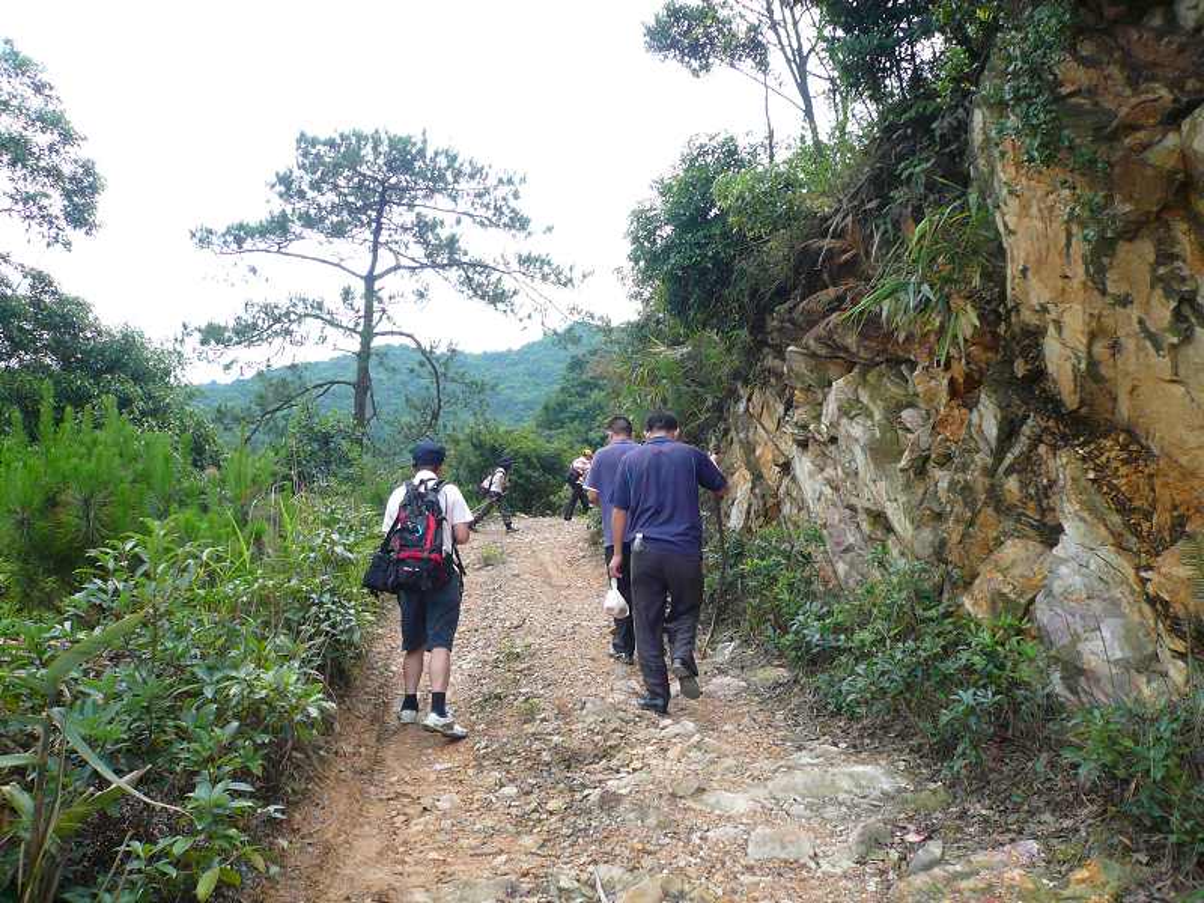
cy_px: 452
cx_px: 602
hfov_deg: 63.4
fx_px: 974
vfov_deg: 49.7
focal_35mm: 28
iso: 100
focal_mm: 4.6
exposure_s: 1/640
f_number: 2.8
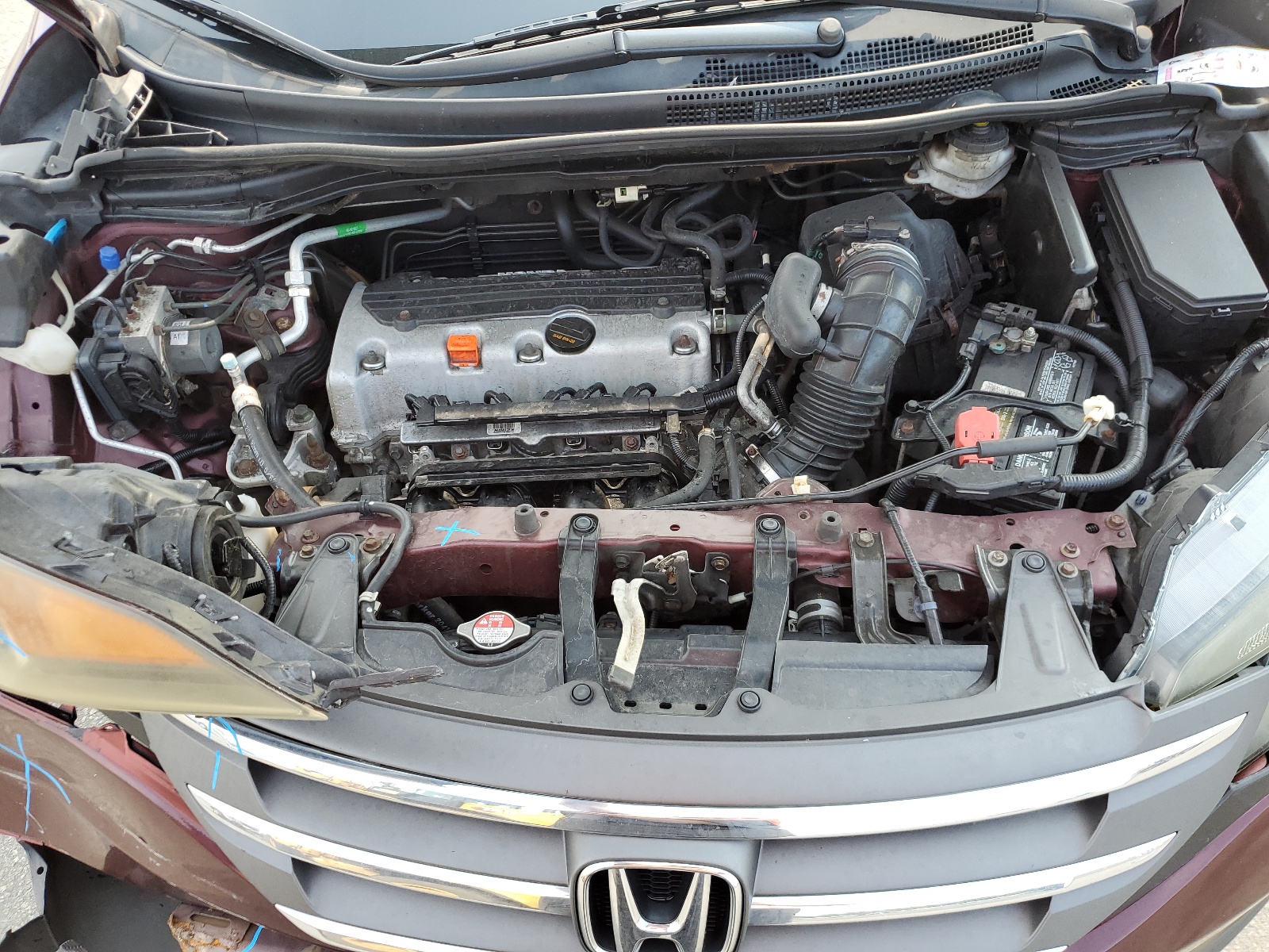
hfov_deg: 67.3
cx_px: 634
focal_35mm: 26
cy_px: 476
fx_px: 953
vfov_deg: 53.1
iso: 50
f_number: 1.5
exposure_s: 1/270
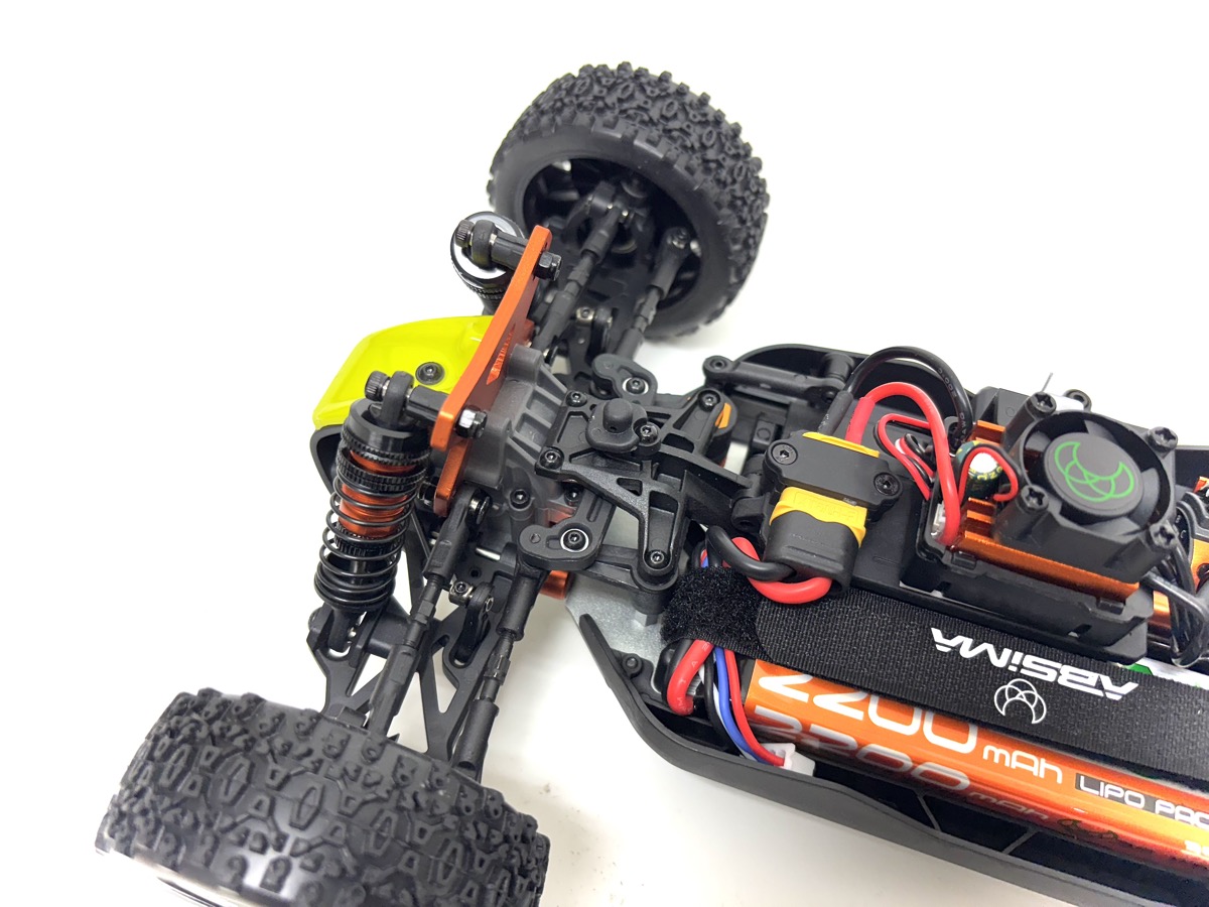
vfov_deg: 53.1
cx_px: 604
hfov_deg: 67.3
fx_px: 908
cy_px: 454
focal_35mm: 26
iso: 64
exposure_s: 1/100
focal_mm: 5.96
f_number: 1.6
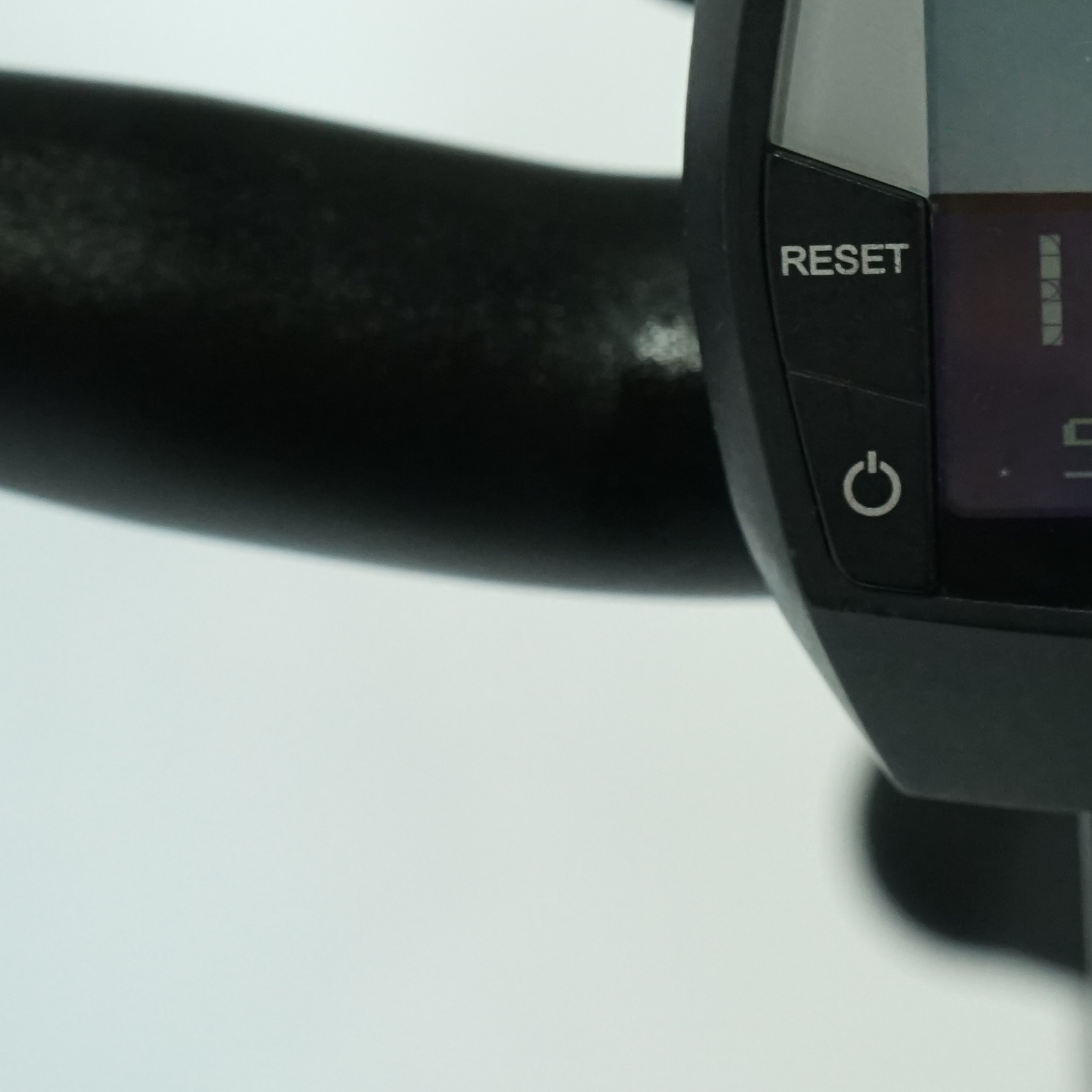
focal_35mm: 123
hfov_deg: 13.7
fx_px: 4390
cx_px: 1367
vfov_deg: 14.1
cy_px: 165
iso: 1600
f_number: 5.6
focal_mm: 38
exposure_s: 1/200
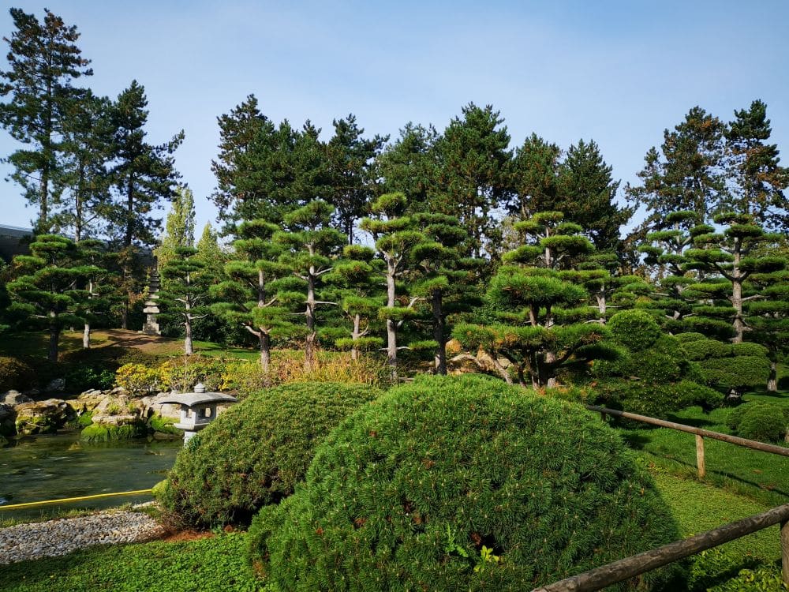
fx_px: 684
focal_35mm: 30
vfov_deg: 46.8
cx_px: 394
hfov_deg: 60.0
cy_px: 296
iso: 50
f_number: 1.8
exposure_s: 1/2519
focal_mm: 4.75
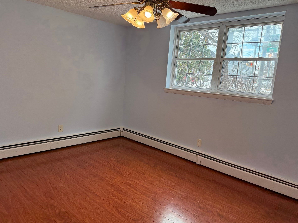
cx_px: 153
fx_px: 224
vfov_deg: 53.1
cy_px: 114
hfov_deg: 67.3
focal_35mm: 26
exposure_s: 1/232
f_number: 1.78
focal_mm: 6.76
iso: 200
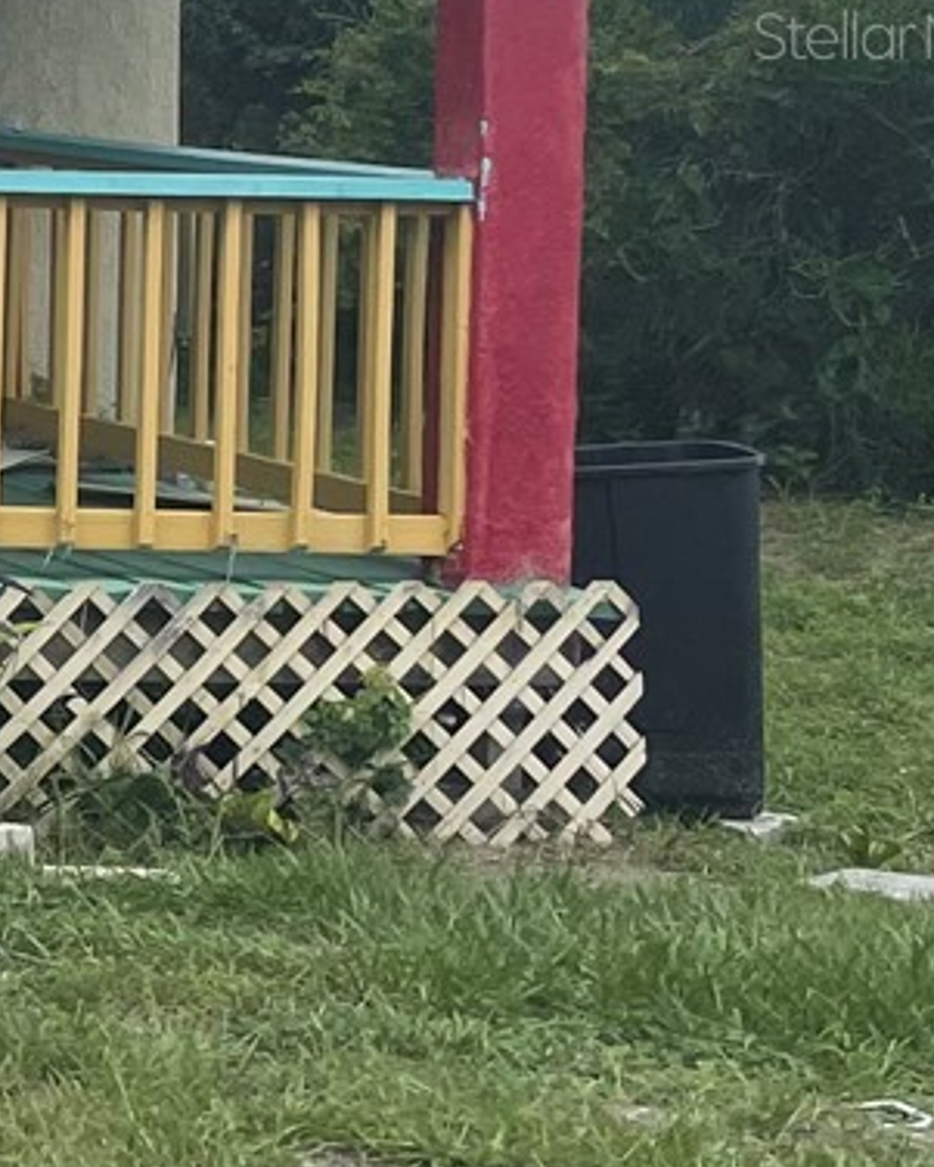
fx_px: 3730
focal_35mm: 108
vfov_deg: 17.4
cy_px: 34
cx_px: -1437
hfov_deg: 11.4
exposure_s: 1/2212
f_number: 1.6
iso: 32
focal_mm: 4.2
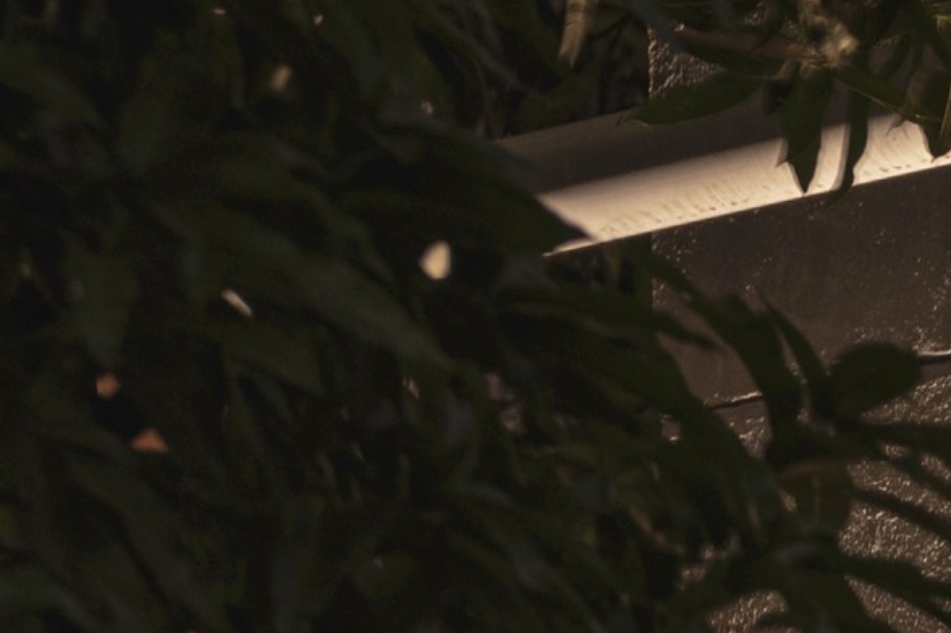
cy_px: 828
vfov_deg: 2.1
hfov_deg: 3.1
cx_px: 1012
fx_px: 17499
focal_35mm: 663
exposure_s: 1
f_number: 5.6
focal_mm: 130
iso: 400
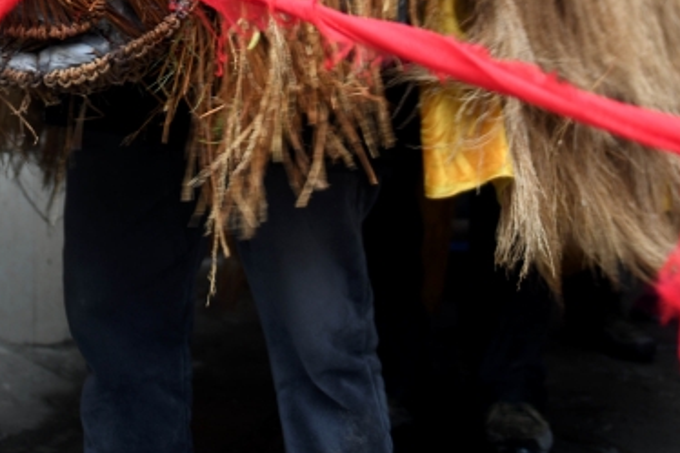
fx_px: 1756
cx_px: 109
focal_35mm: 93
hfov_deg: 21.6
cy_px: -269
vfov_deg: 13.6
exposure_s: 1/30
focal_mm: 29
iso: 100
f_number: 2.8
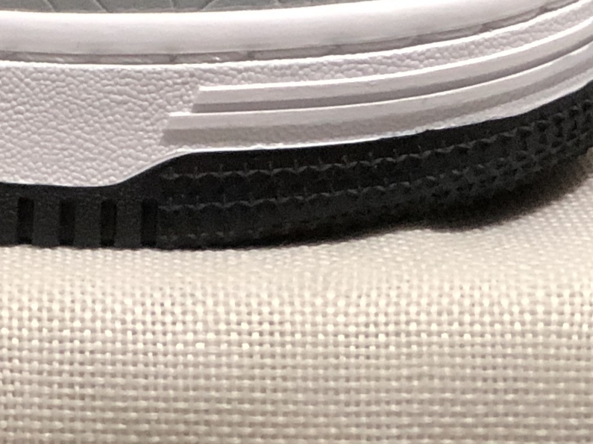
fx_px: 4950
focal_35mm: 289
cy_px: -676
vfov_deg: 5.0
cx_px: -104
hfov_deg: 6.8
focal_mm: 6.6
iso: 100
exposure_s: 1/30
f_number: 2.8
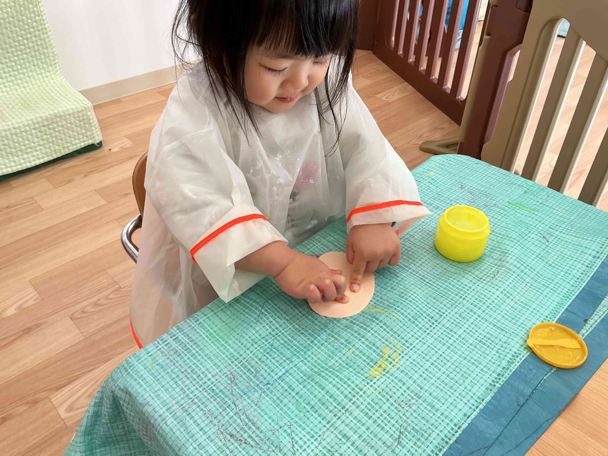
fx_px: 509
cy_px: 228
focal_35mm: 29
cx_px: 304
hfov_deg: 61.7
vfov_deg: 48.2
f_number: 1.8
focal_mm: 3
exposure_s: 1/120
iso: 25
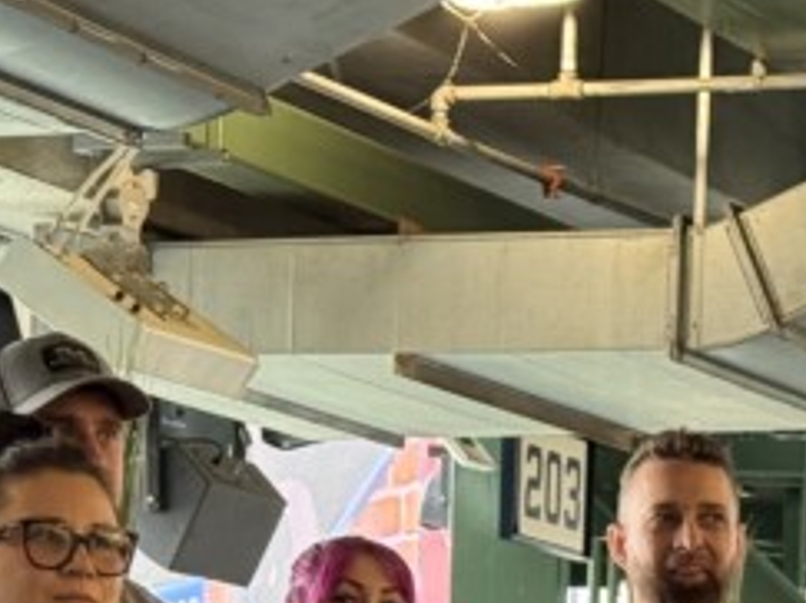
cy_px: 1024
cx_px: 637
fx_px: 4701
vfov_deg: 7.2
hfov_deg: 9.8
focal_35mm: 202
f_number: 1.78
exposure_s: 1/120
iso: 200
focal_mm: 6.76
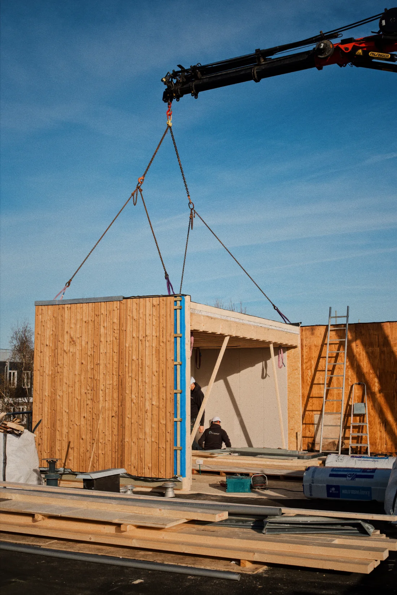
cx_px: 198
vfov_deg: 47.4
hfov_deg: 32.6
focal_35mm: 41
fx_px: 678
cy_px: 298
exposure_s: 1/1800
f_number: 4
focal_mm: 27
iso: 125
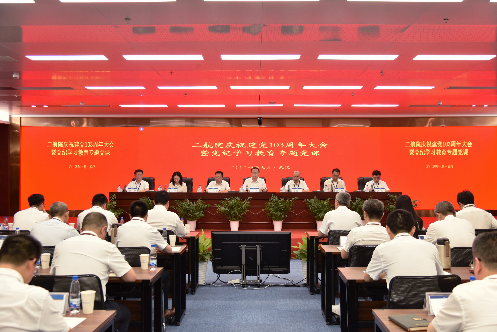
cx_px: 248
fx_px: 483
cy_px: 166
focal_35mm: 35
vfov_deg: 37.9
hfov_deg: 54.4
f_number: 4
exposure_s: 1/80
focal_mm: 35
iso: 640
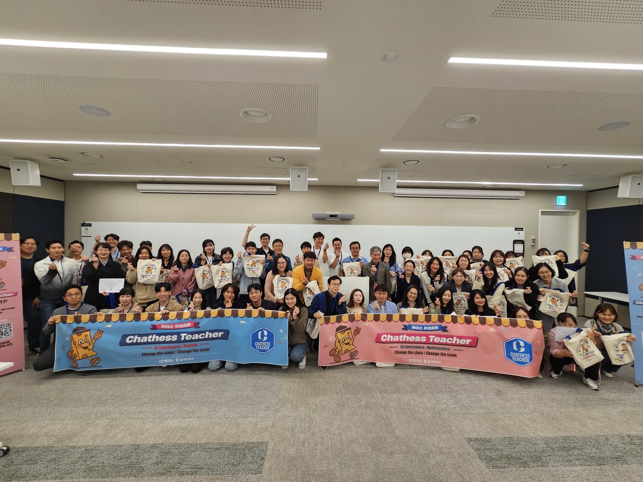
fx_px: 241
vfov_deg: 89.9
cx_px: 322
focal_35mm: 13
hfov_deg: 106.2
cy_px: 241
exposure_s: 1/60
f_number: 2.2
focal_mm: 2.2
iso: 100
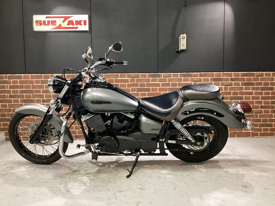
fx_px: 246
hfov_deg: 58.4
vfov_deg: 45.4
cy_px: 103
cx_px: 138
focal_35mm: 31
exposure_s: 1/40
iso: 320
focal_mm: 3.3
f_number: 2.4
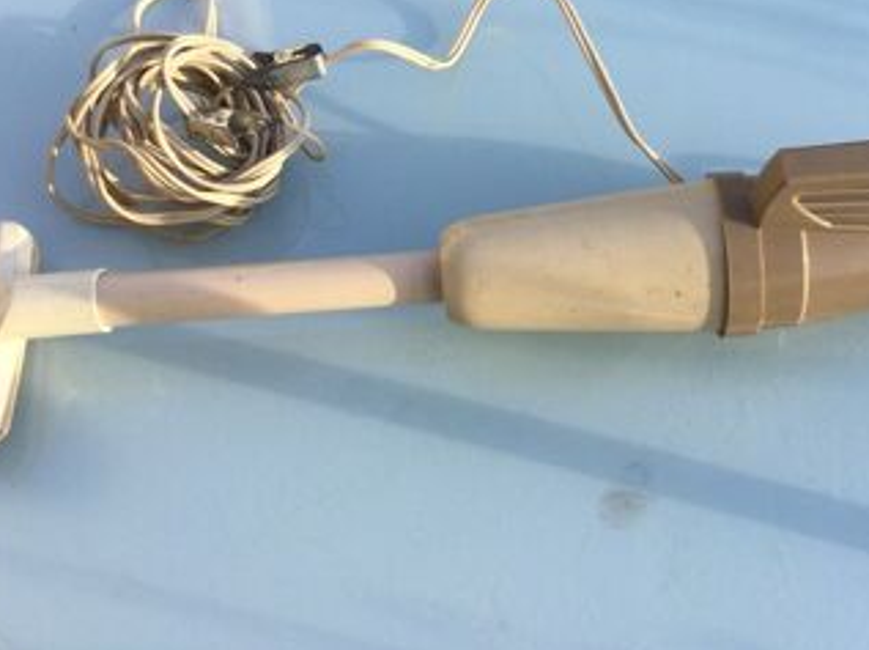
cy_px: 214
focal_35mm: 47
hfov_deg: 40.0
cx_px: 581
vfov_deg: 30.6
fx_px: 1179
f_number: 2.4
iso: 25
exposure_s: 1/264
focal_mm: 3.3
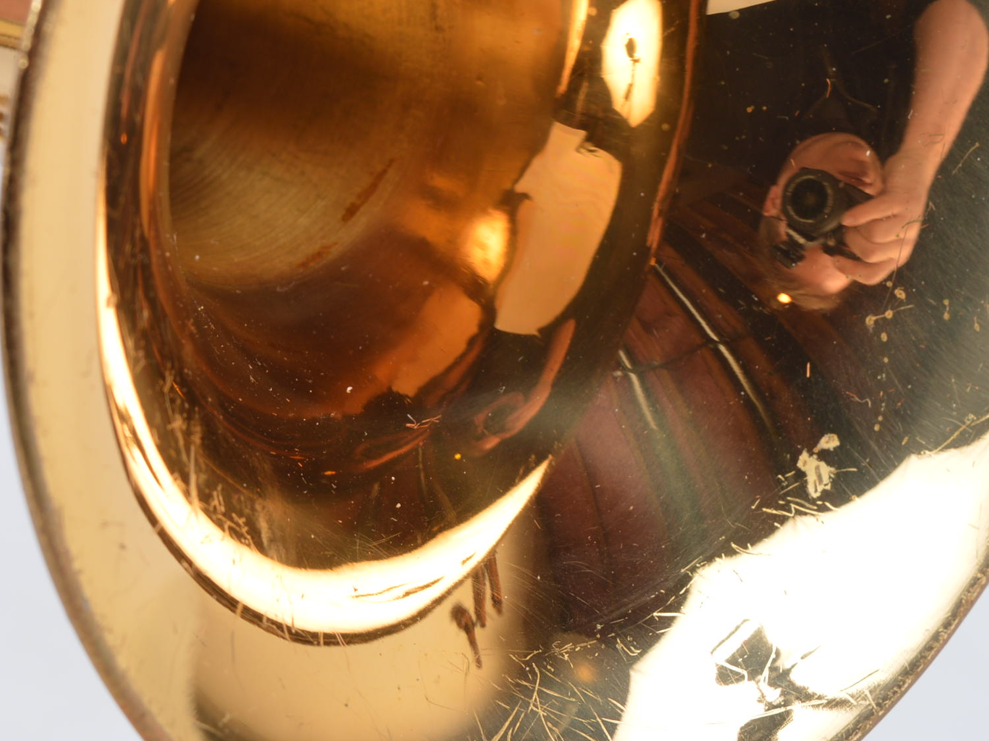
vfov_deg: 12.2
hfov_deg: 16.2
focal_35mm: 121
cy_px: 164
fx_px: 3456
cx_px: 306
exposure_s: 1/125
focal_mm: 42
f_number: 11
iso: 100
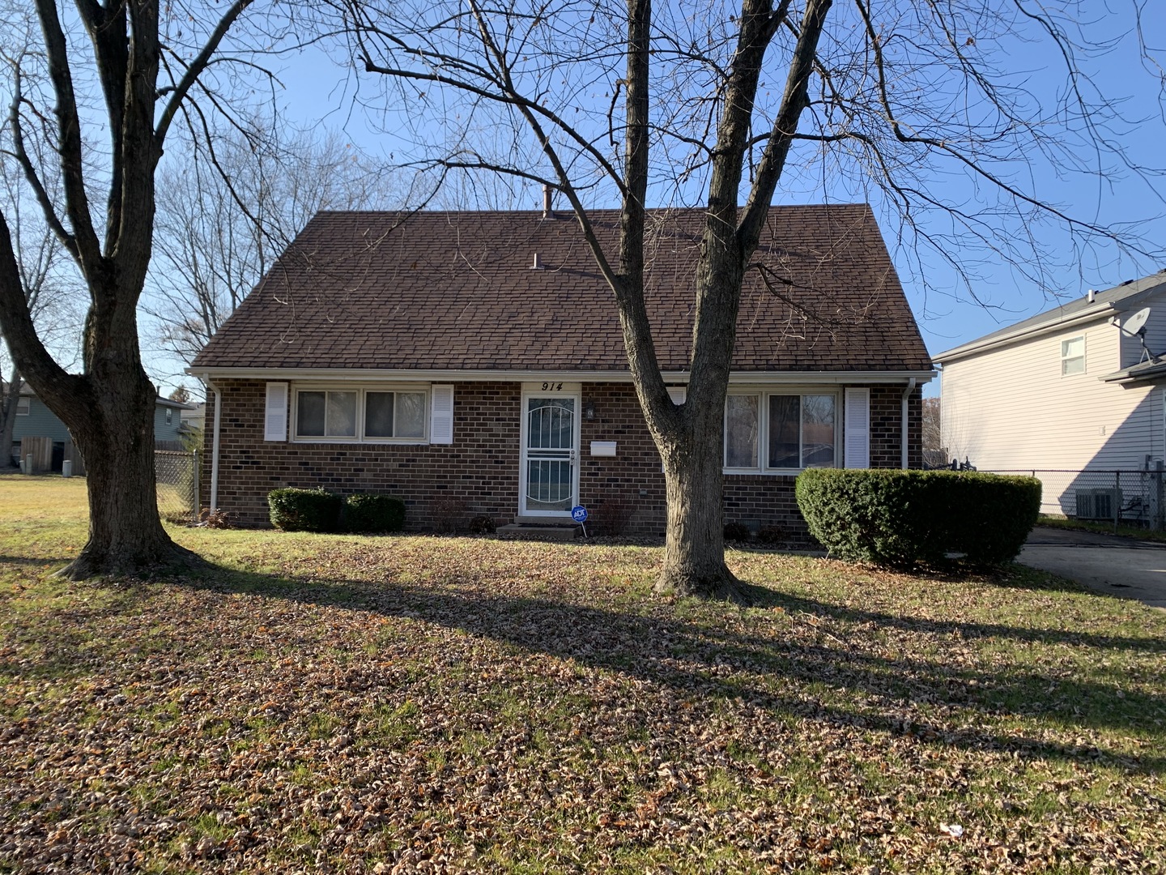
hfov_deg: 67.3
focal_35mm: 26
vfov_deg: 53.1
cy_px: 438
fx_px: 876
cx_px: 583
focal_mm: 4.25
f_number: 1.8
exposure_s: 1/842
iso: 25
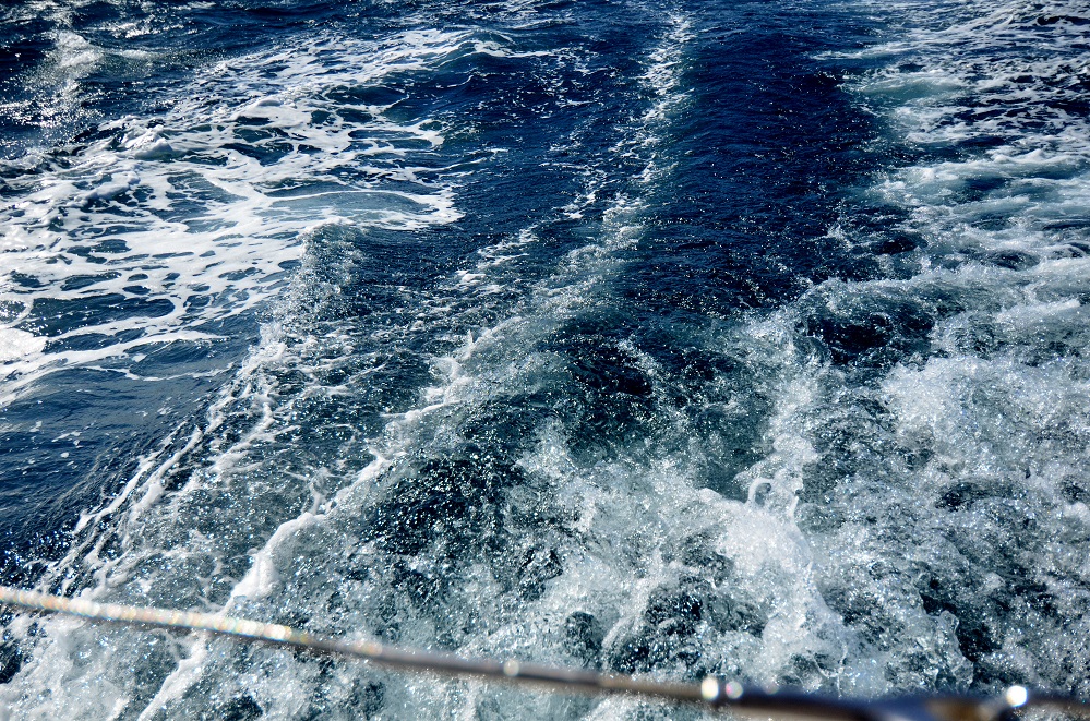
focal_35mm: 33
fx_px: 997
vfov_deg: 39.8
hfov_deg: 57.3
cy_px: 360
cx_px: 545
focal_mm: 22
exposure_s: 1/8000
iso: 720
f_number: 4.5
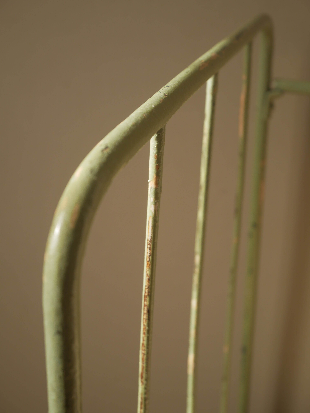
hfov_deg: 27.1
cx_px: 155
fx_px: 644
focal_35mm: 54
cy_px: 206
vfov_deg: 35.5
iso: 200
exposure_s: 1/60
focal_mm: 27
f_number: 5.3
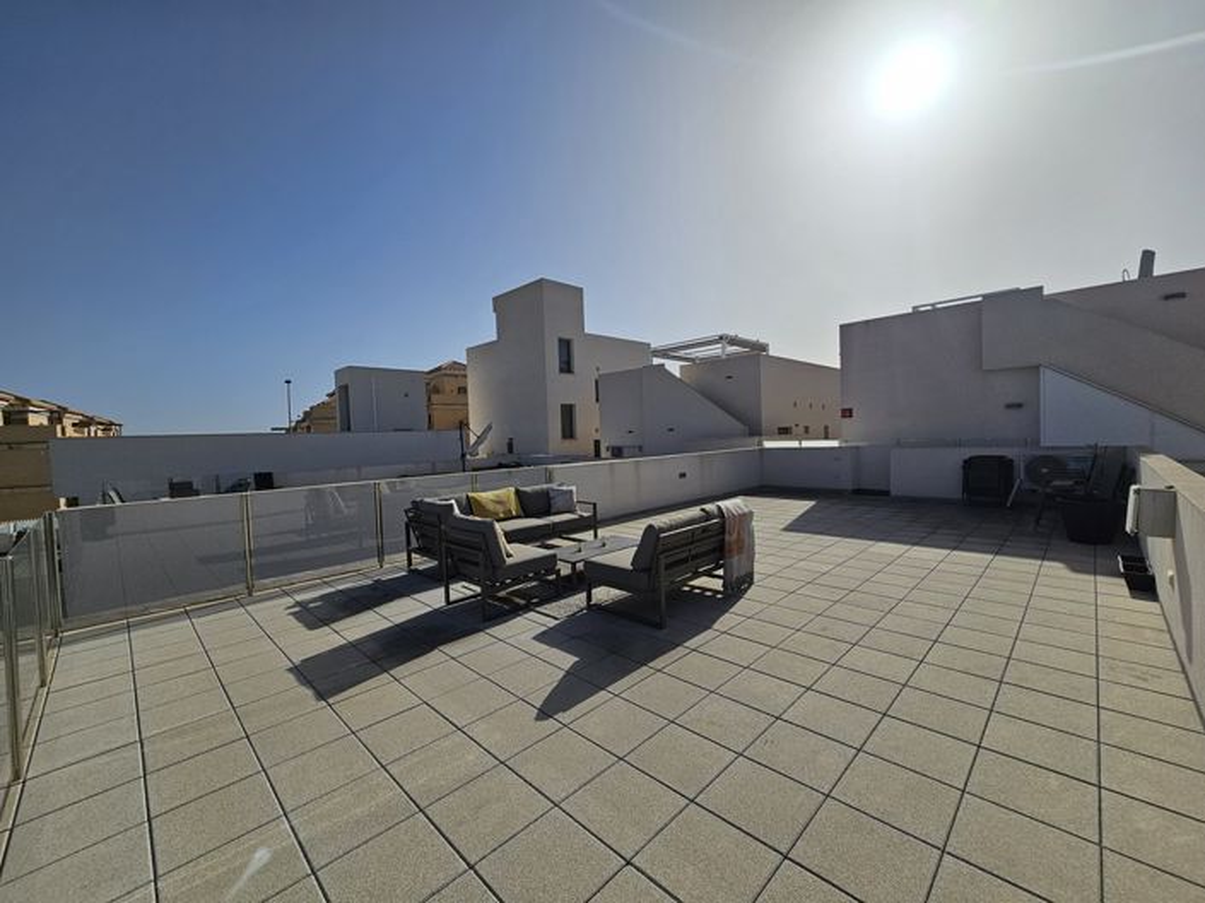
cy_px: 452
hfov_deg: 106.2
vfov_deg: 89.9
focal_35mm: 13
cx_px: 602
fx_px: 452
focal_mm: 2.2
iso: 50
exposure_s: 1/7518
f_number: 2.2
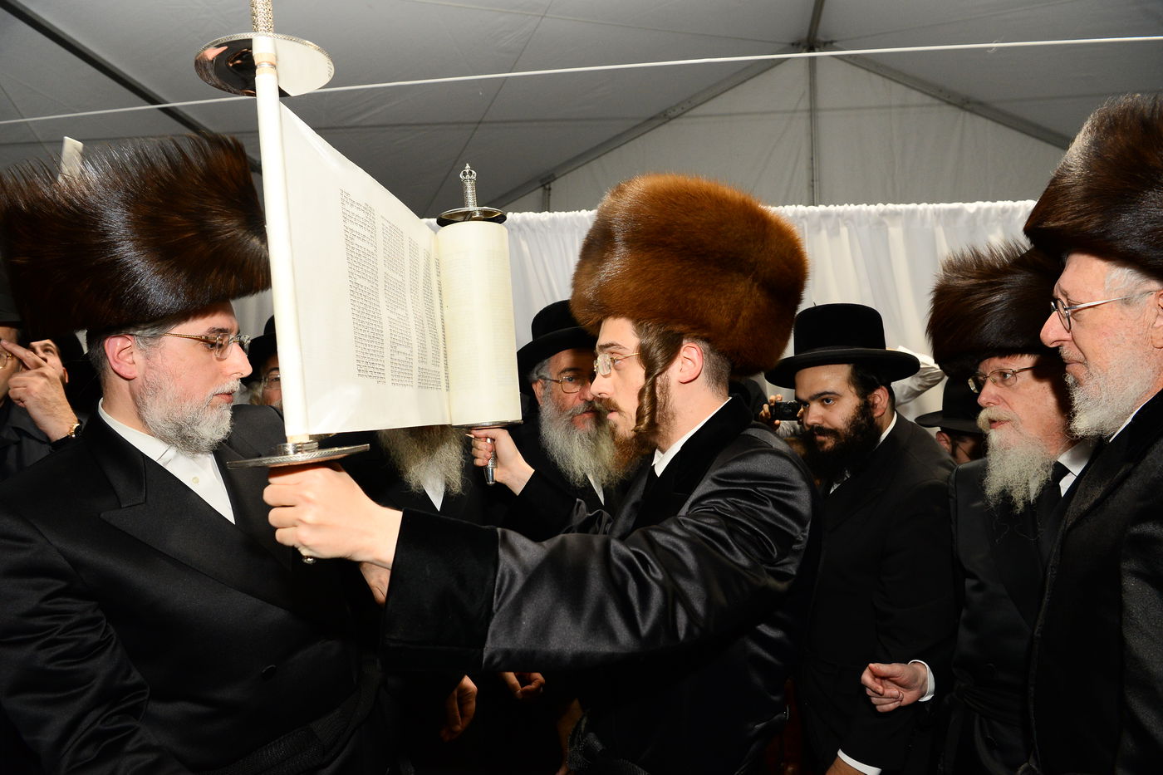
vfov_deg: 53.1
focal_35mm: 24
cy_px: 388
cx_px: 582
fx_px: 775
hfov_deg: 73.8
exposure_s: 1/100
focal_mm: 24
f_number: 6.3
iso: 1600
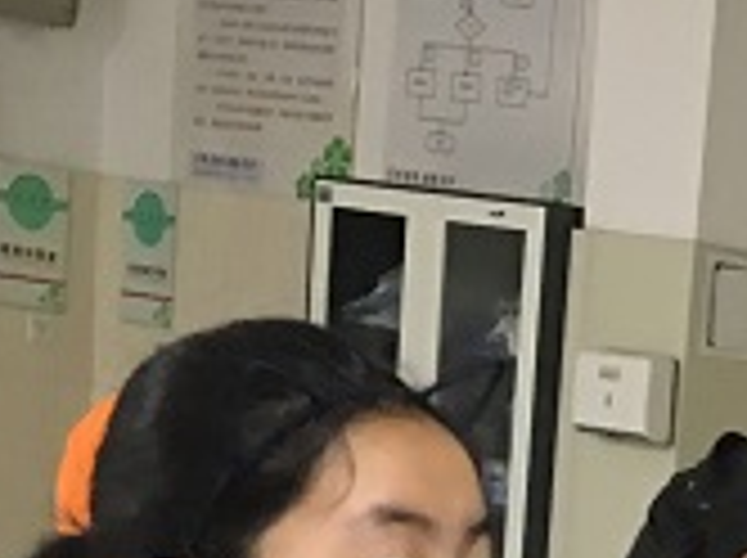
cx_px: 1184
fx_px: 3017
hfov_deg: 13.2
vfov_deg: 9.5
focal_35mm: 140
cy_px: 1274
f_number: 2.2
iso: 100
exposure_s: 1/8
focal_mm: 4.15
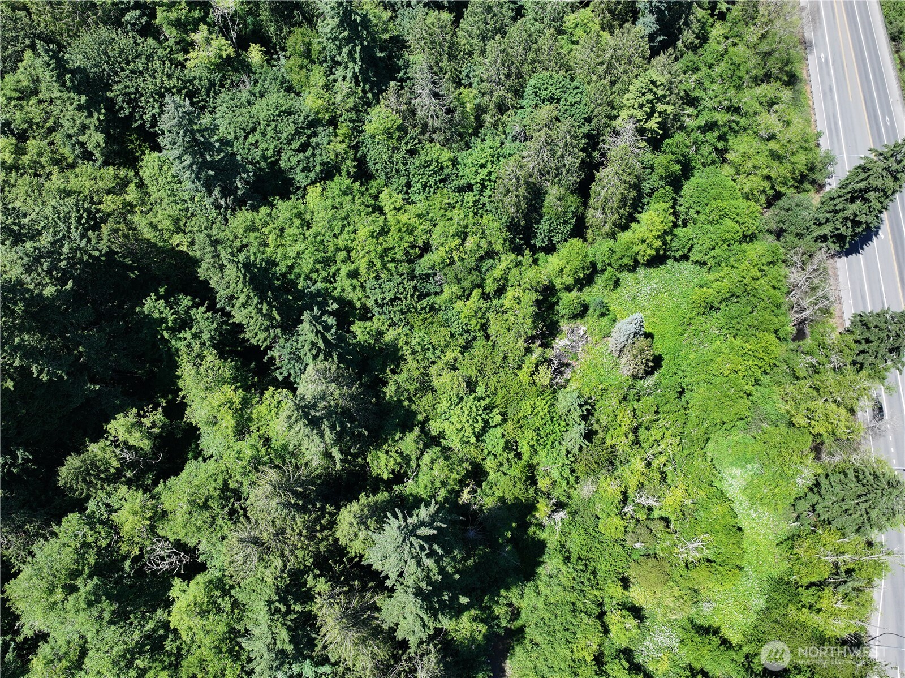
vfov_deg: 56.8
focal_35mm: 24
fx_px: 627
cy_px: 339
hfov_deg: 71.6
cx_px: 452
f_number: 2.8
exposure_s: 1/1000
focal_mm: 12.29
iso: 100
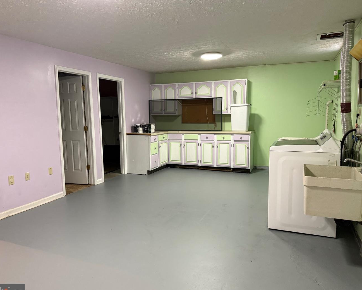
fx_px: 279
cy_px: 149
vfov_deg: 54.9
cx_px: 177
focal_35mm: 26
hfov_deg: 66.0
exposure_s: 1/60
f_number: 1.78
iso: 500
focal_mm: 6.76
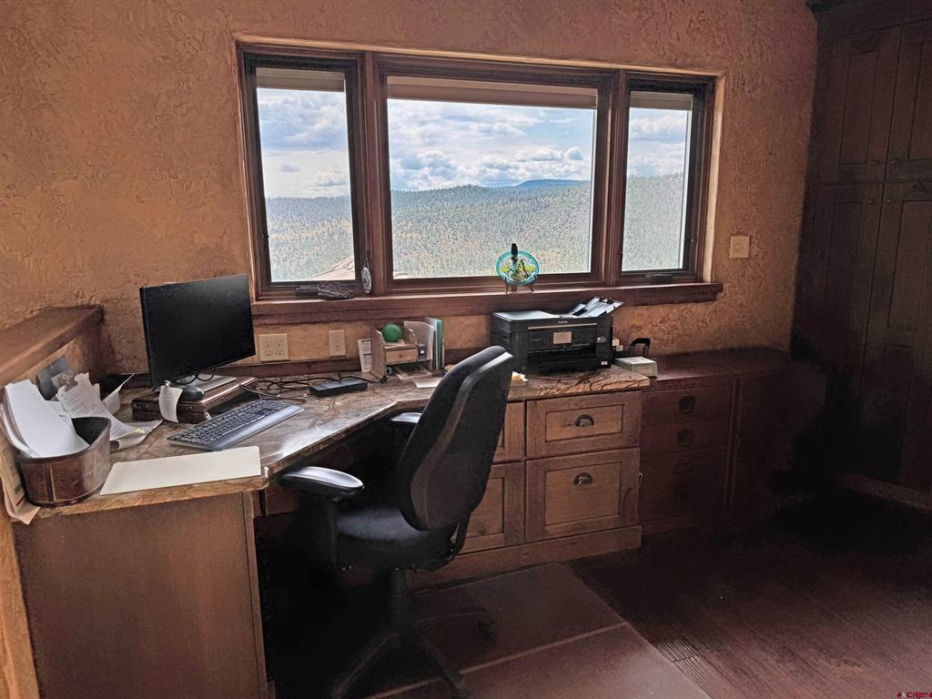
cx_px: 466
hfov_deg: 71.6
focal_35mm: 24
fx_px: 646
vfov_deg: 56.8
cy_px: 350
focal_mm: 6.76
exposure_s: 1/1010
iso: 80
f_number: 1.78
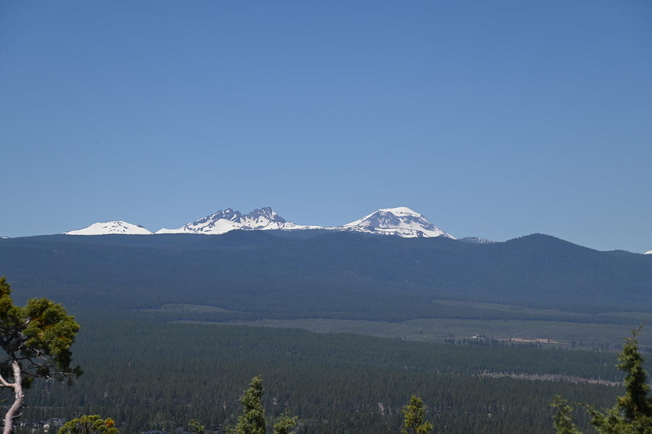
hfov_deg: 17.1
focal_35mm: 120
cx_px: 326
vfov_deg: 11.4
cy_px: 217
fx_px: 2172
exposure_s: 1/640
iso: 100
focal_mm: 120
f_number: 8
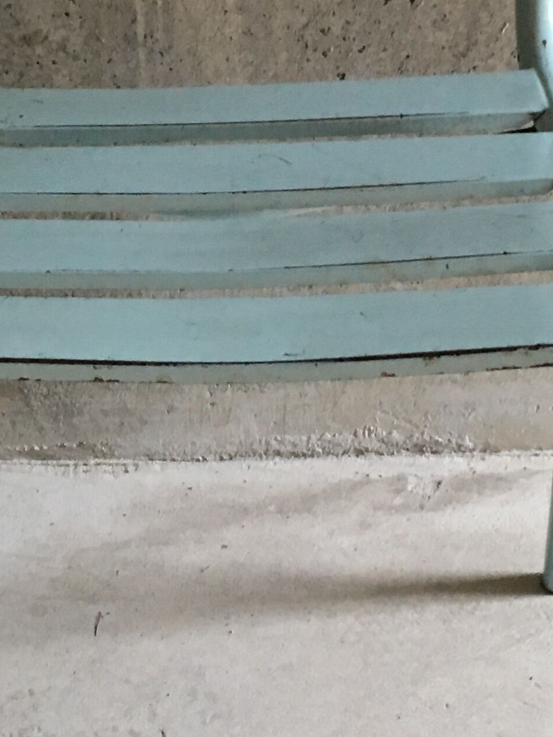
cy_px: 256
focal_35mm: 93
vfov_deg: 21.0
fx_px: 1981
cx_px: 214
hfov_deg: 15.9
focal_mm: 4.15
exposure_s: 1/33
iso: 160
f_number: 2.2
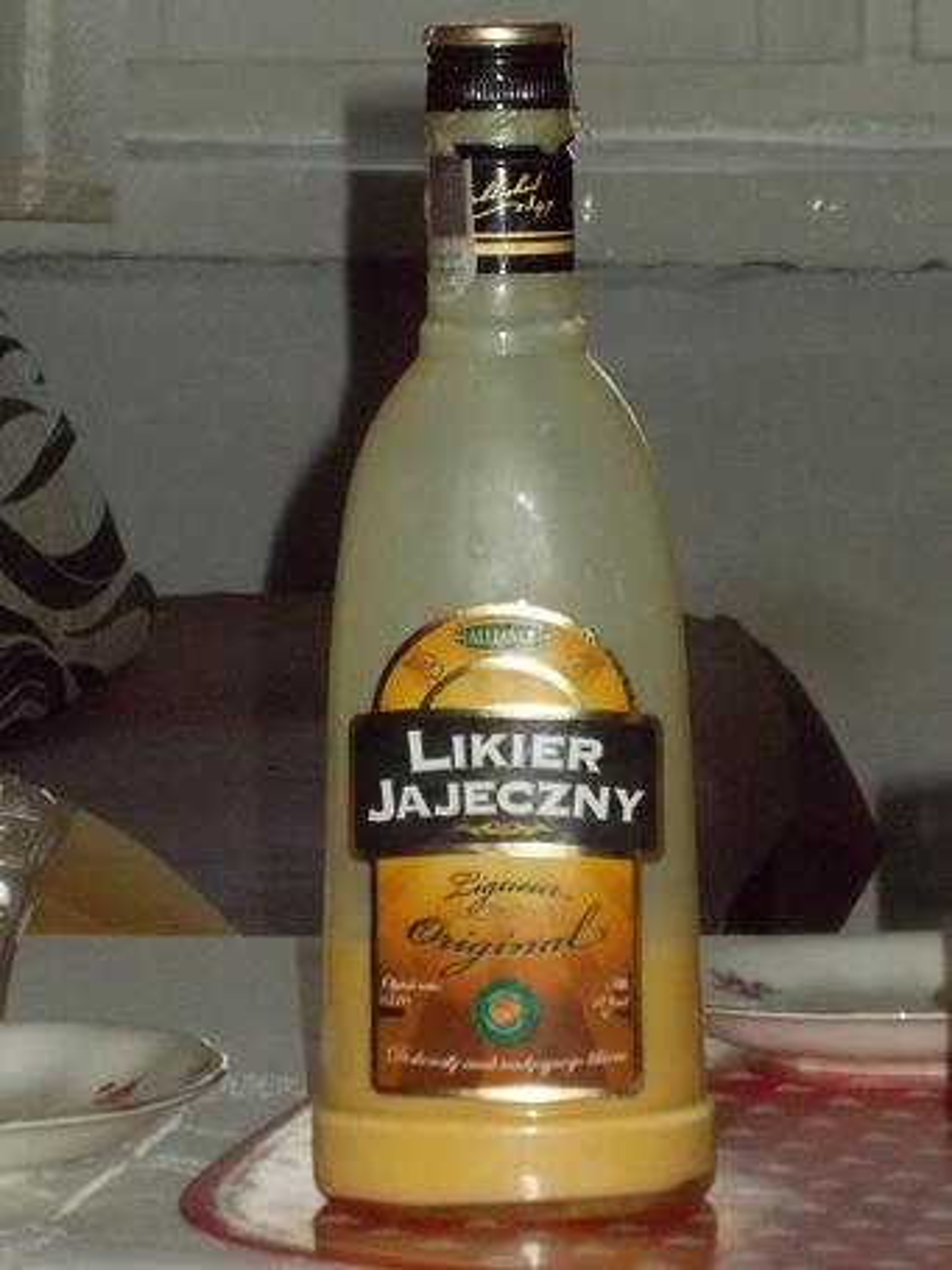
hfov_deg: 10.6
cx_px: 476
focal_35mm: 140
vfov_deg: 14.1
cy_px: 635
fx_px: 5136
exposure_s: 1/60
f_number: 6.8
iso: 400
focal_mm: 20
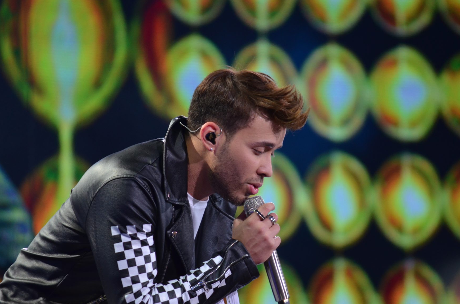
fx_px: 4054
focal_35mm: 318
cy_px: 156
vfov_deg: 4.3
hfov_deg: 6.5
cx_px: 227
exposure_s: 1/125
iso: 800
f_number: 5.6
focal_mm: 180
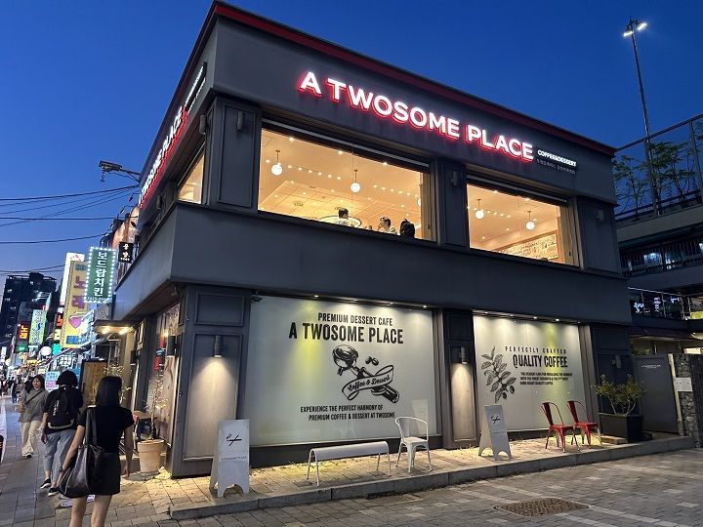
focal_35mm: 24
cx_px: 352
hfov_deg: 71.6
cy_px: 264
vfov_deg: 56.8
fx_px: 487
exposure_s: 1/60
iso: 400
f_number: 1.78
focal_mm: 6.86
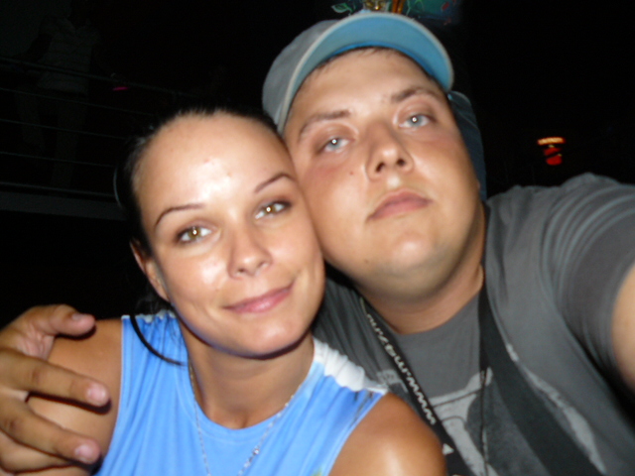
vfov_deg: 39.7
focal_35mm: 36
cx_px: 318
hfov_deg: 51.4
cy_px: 238
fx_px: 660
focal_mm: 6
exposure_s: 1/30
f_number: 2.8
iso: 100
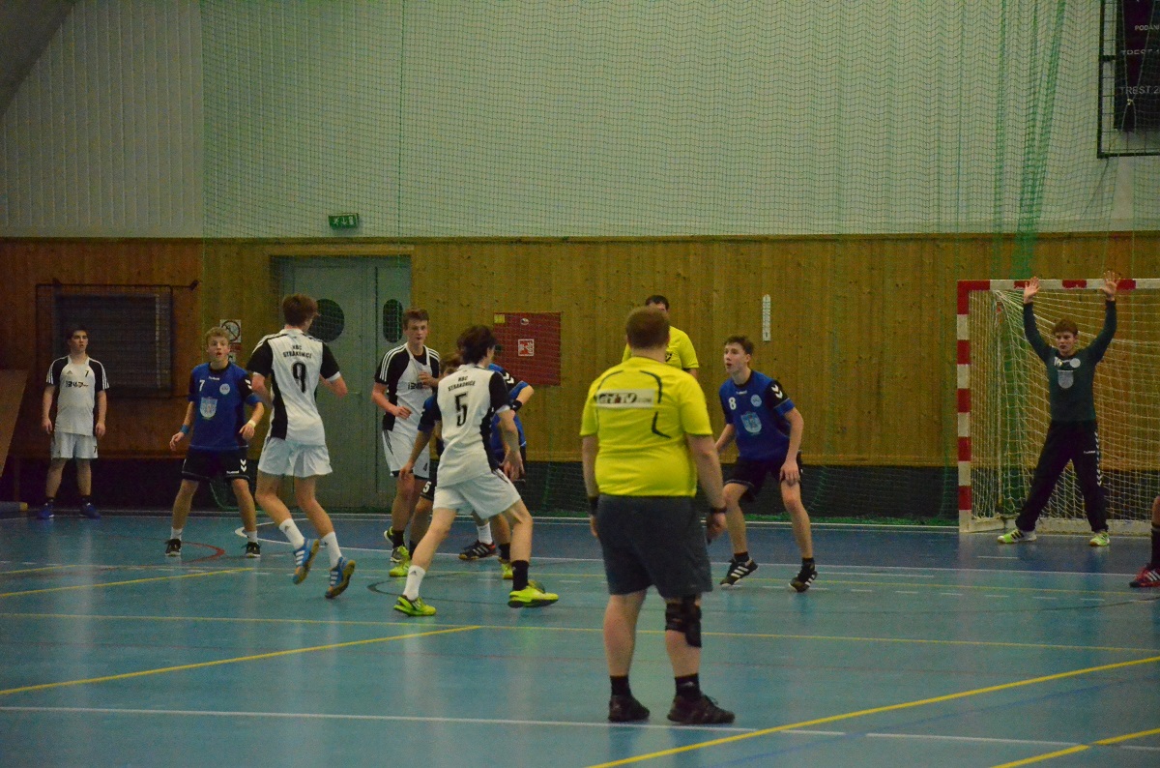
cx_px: 580
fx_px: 5063
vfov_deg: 8.7
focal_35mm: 158
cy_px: 384
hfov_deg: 13.1
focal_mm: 105
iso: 6400
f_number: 5.6
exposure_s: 1/800
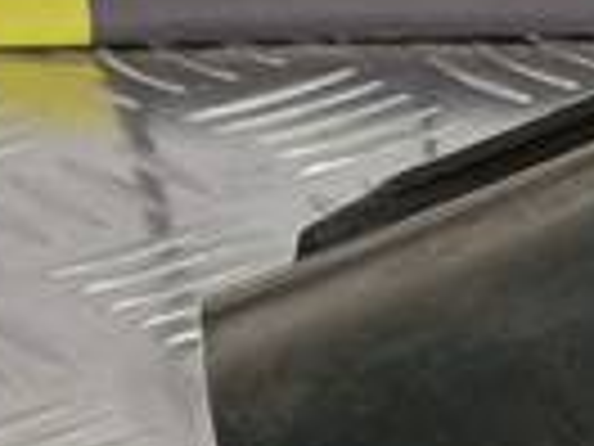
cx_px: 1660
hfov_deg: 8.3
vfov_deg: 6.9
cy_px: 730
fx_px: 3604
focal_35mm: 210
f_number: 1.6
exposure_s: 1/100
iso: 119
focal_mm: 4.11
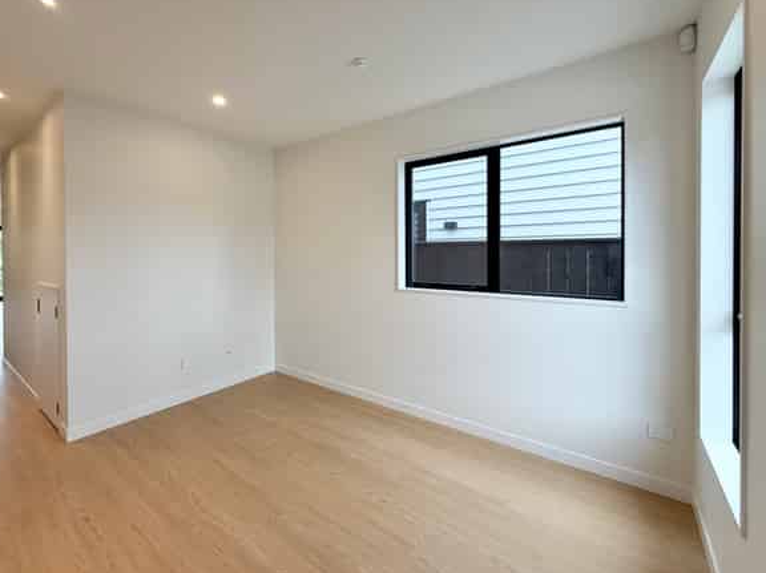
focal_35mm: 16
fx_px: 354
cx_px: 331
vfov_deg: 77.8
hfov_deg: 94.0
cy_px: 256
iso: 50
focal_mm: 2.22
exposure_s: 1/121
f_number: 2.2
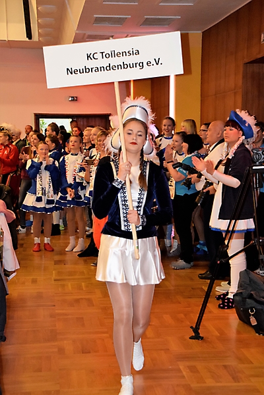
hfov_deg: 18.2
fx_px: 825
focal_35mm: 75
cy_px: 198
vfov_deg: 27.0
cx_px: 132
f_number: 5
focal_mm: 50
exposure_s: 1/60
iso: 3200
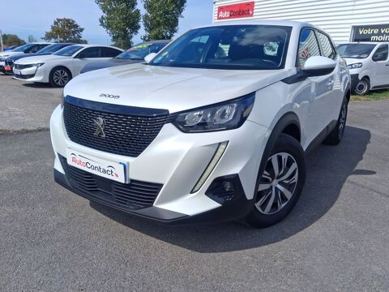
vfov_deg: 51.4
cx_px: 194
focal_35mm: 27
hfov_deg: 65.3
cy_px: 146
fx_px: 303
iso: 20
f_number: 1.8
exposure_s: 1/967
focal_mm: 4
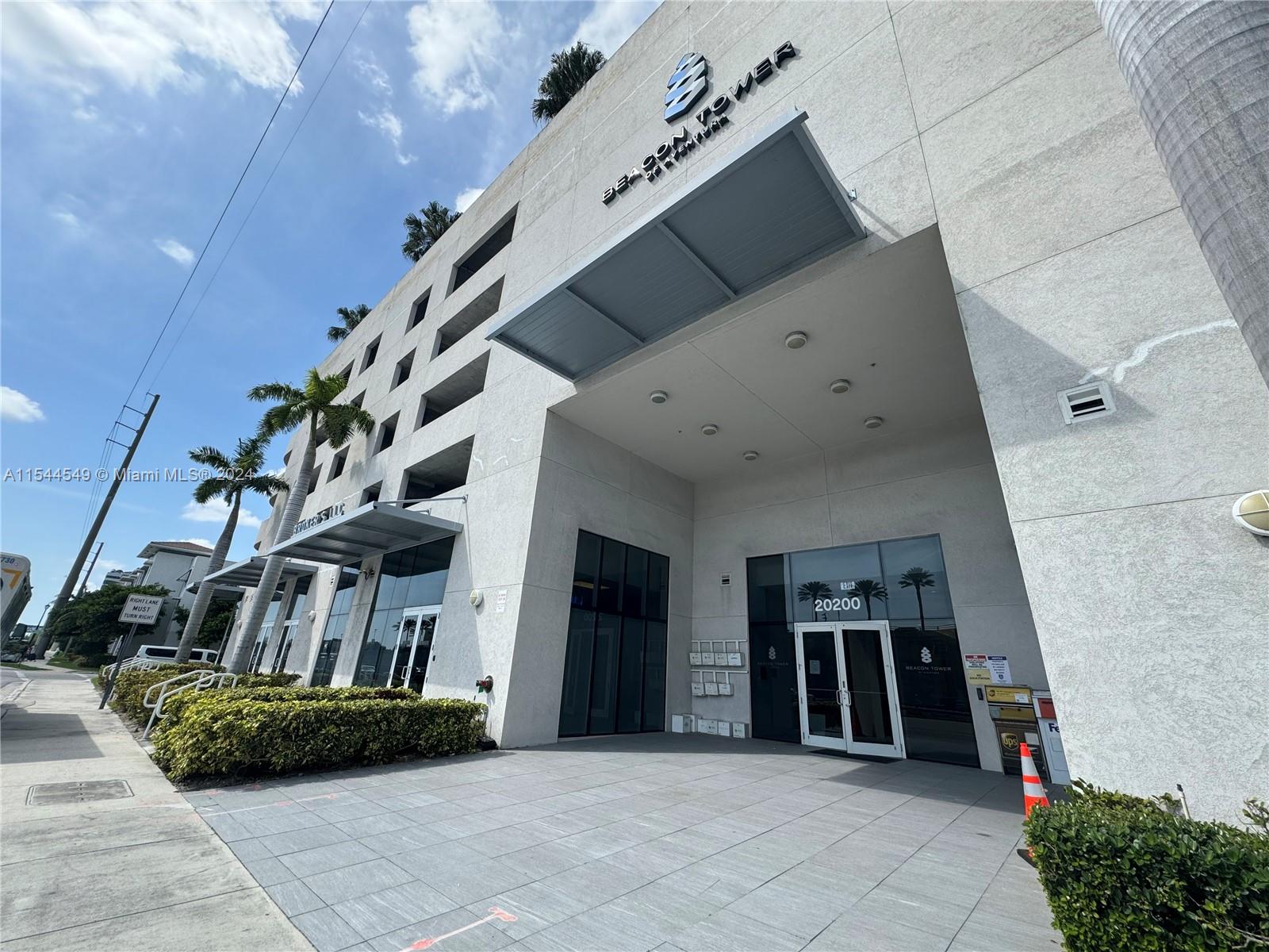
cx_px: 634
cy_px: 476
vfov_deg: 85.7
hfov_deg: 102.1
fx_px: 513
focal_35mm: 14
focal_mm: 2.22
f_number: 2.2
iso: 50
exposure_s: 1/1420
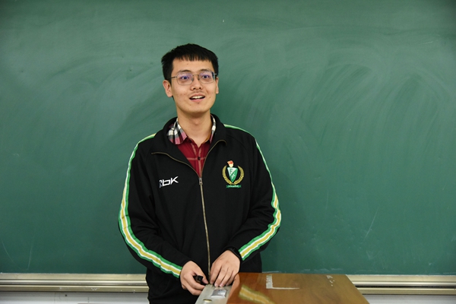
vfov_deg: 26.0
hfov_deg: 38.2
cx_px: 228
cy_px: 152
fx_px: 659
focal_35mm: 52
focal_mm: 52
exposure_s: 1/160
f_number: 4
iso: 4000
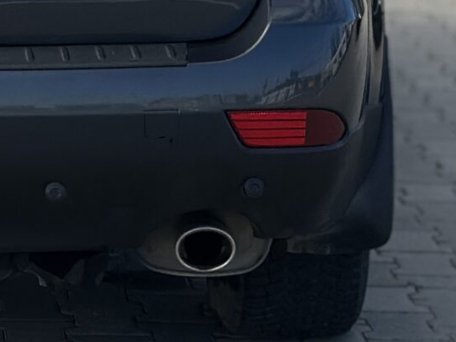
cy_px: -258
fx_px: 2965
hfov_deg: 8.7
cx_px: -152
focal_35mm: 225
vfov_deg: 6.5
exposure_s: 1/2976
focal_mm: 6.86
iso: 80
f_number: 1.78
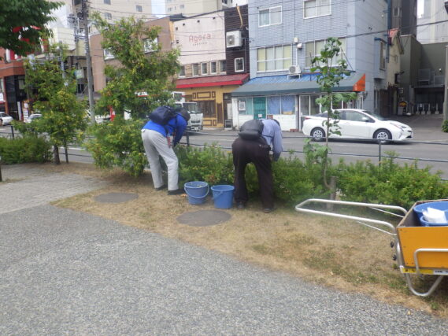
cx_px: 224
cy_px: 168
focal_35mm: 28
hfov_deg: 63.4
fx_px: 362
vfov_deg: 49.8
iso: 125
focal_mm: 5
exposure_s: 1/400
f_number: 4.2
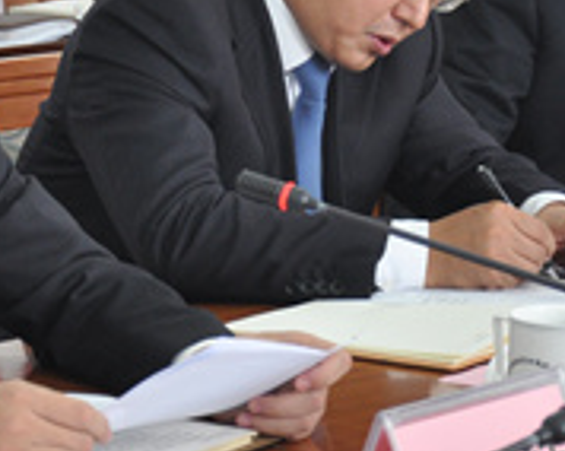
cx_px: 222
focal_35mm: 228
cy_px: 67
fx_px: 3808
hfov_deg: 8.5
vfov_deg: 6.8
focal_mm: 48
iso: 560
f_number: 4.8
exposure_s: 1/60
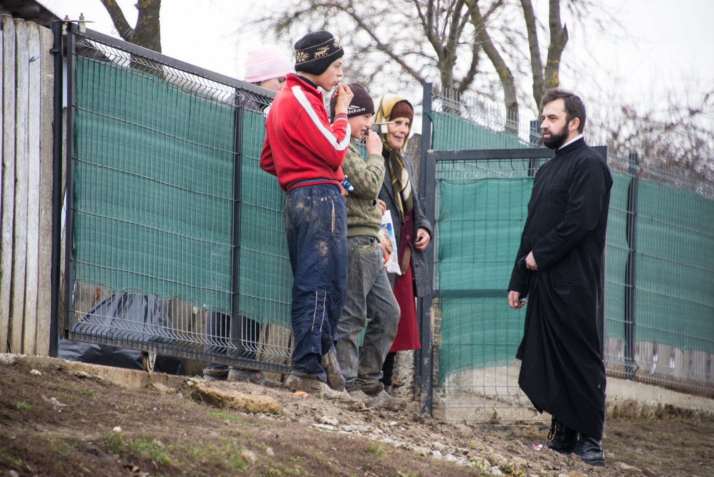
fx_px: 5952
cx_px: 357
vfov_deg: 4.6
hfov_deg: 6.9
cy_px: 238
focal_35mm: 300
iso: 1600
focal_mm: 300
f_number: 5.6
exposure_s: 1/400
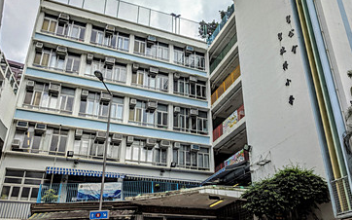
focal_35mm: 35
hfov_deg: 55.1
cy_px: 115
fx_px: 336
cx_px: 204
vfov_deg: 36.2
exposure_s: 1/3584
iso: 56
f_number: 2
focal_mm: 4.67
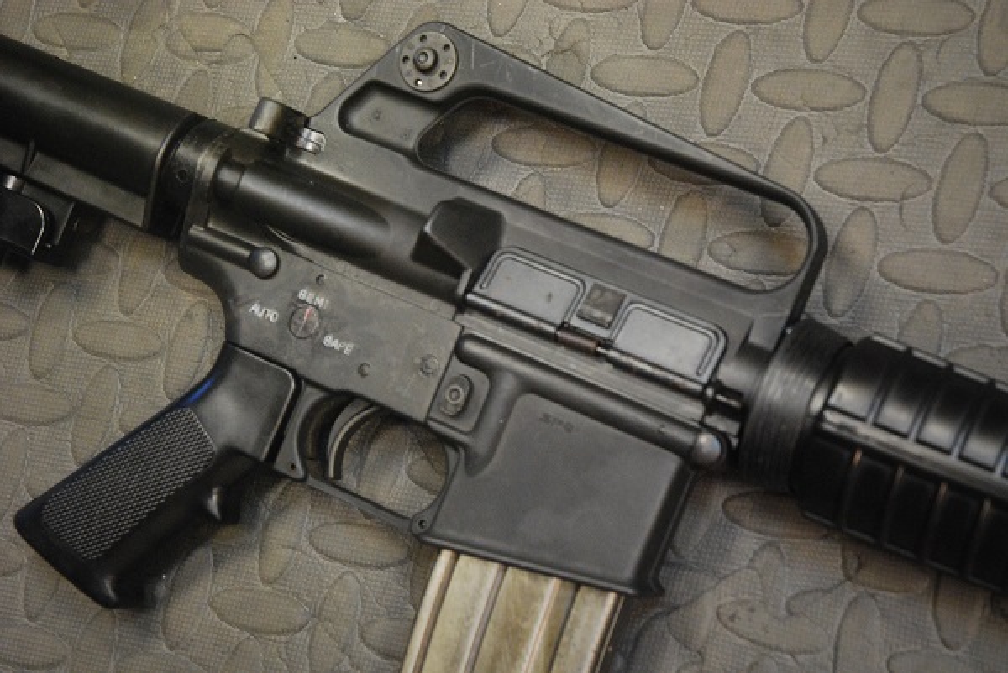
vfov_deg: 19.0
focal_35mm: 72
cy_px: 336
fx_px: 2017
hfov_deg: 28.1
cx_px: 504
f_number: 4.5
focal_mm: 48
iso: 1600
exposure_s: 1/30
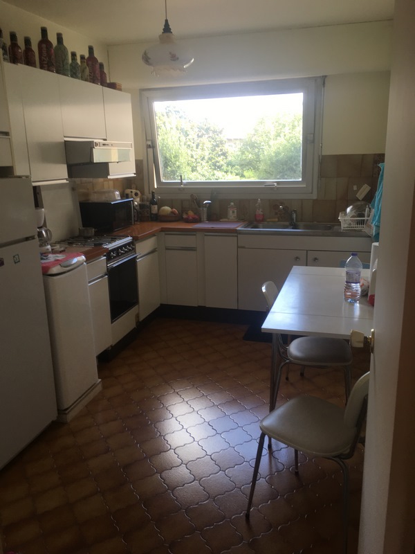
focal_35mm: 29
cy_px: 277
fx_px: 464
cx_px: 208
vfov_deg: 61.7
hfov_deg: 48.2
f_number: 2.2
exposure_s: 1/100
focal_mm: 4.15
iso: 32
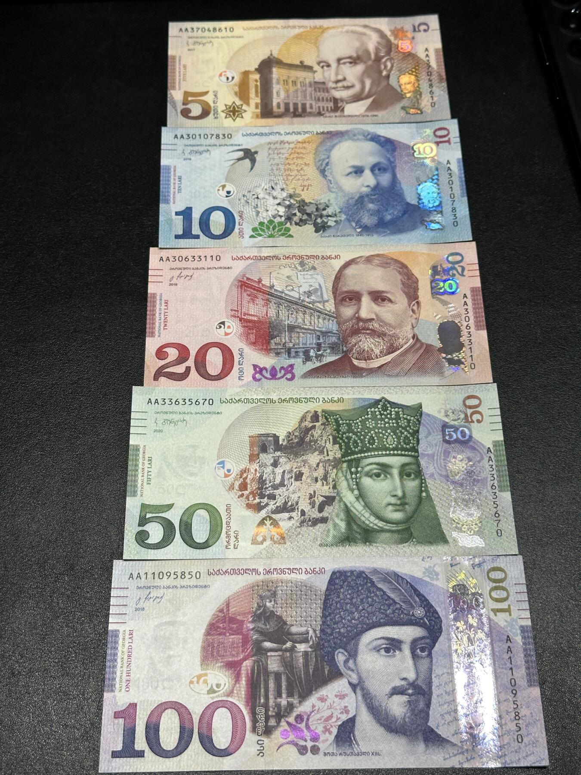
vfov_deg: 39.7
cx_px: 290
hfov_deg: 30.3
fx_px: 1074
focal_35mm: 48
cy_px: 388
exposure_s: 1/50
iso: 80
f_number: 1.78
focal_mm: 6.86
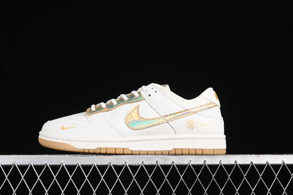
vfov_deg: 18.9
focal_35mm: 72
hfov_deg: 28.1
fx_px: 586
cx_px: 146
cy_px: 98
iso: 125
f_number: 7.1
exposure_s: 1/60
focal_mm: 48
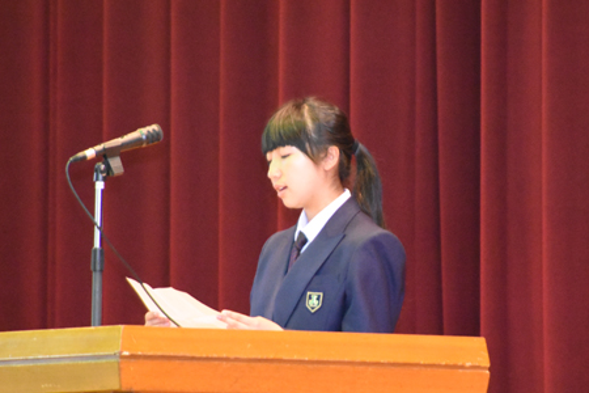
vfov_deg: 2.3
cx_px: 309
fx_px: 9832
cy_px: 221
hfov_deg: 3.4
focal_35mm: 601
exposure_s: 1/100
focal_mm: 300
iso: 10000
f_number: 6.3
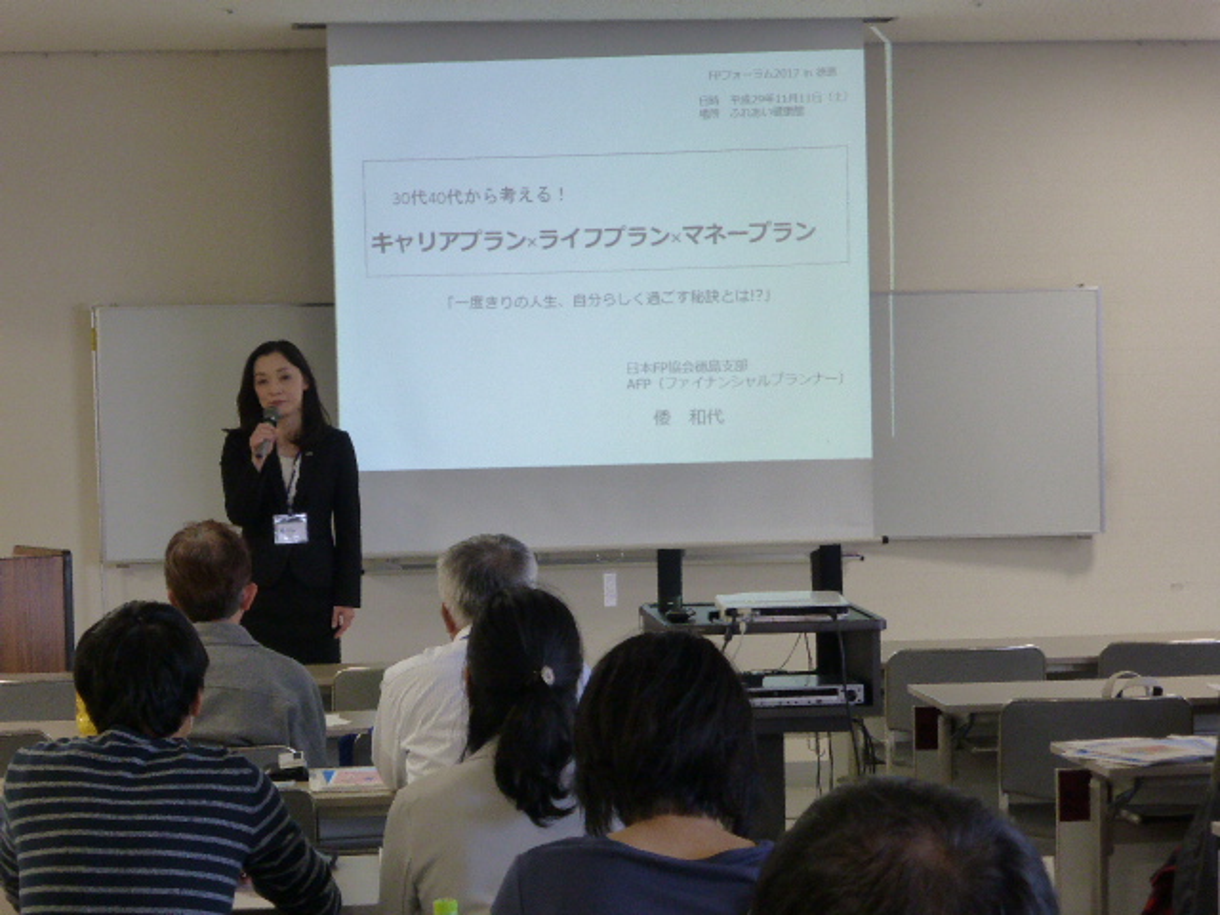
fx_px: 2996
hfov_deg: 23.0
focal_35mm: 85
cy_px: 458
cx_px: 610
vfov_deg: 17.4
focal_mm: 14.2
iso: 400
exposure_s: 1/20
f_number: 5.1
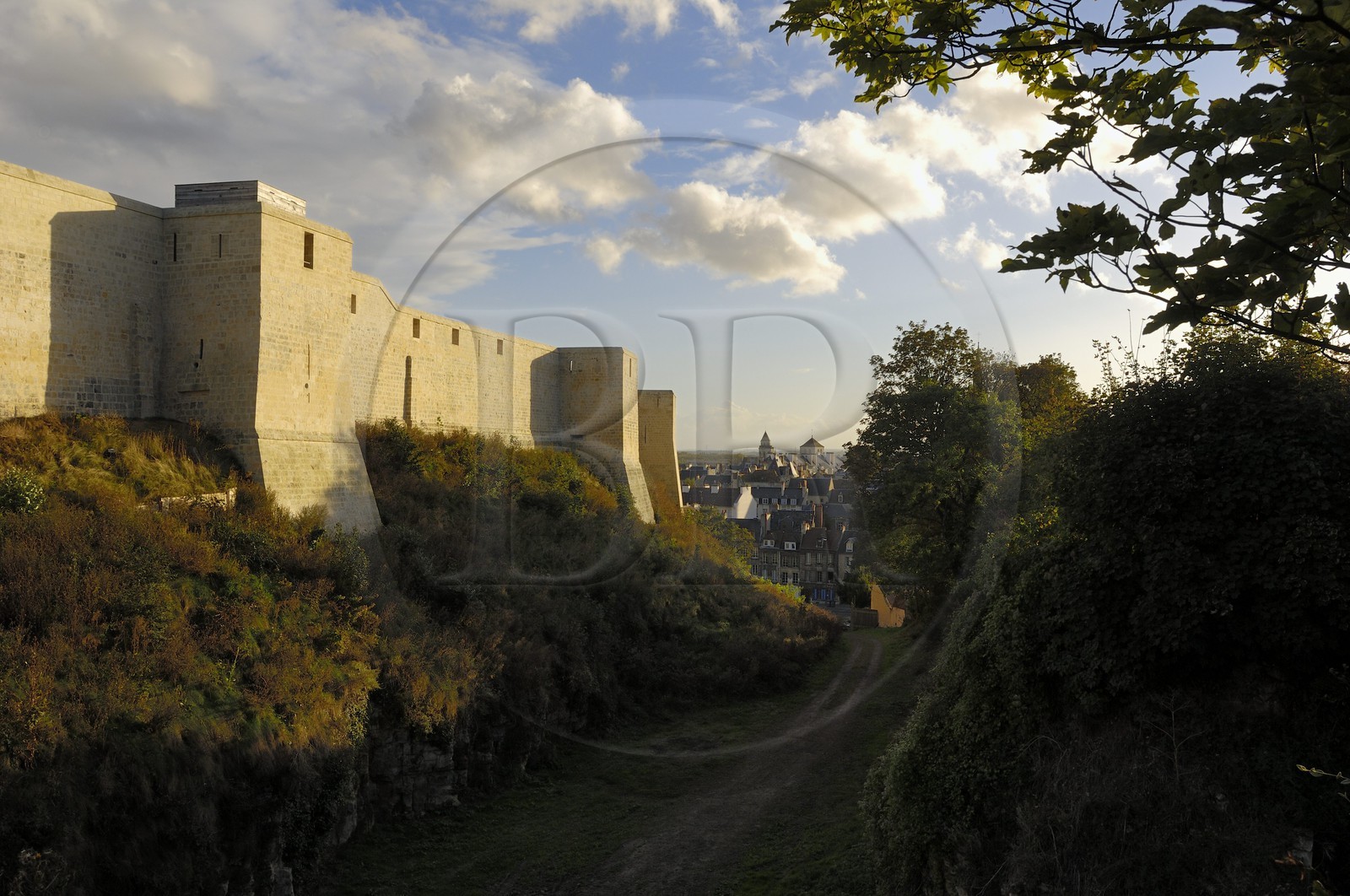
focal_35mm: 30
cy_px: 448
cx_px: 675
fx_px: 1123
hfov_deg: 62.0
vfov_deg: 43.5
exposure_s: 1/125
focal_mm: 20
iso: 100
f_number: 10
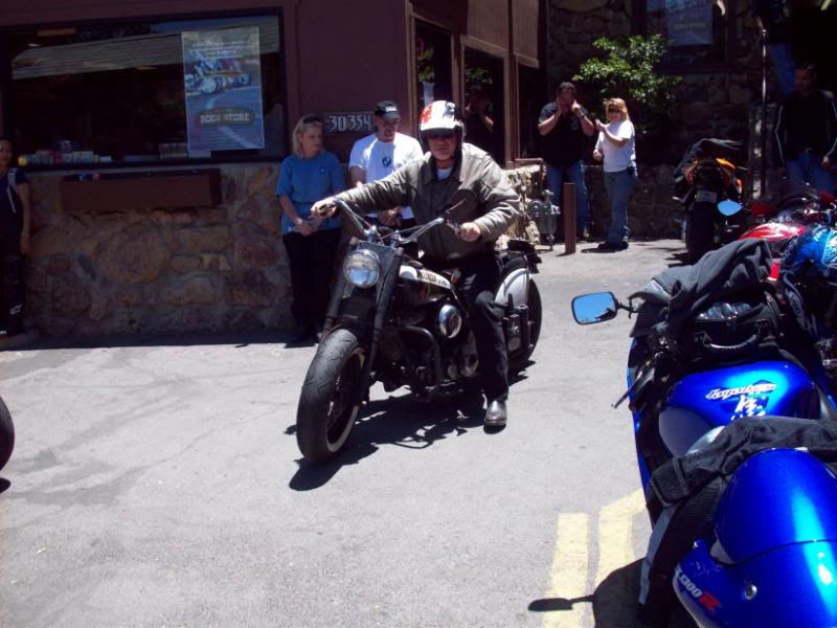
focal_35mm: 37
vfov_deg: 38.7
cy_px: 314
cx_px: 418
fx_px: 895
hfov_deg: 50.1
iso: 80
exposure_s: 1/217
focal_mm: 6.2
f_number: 5.6
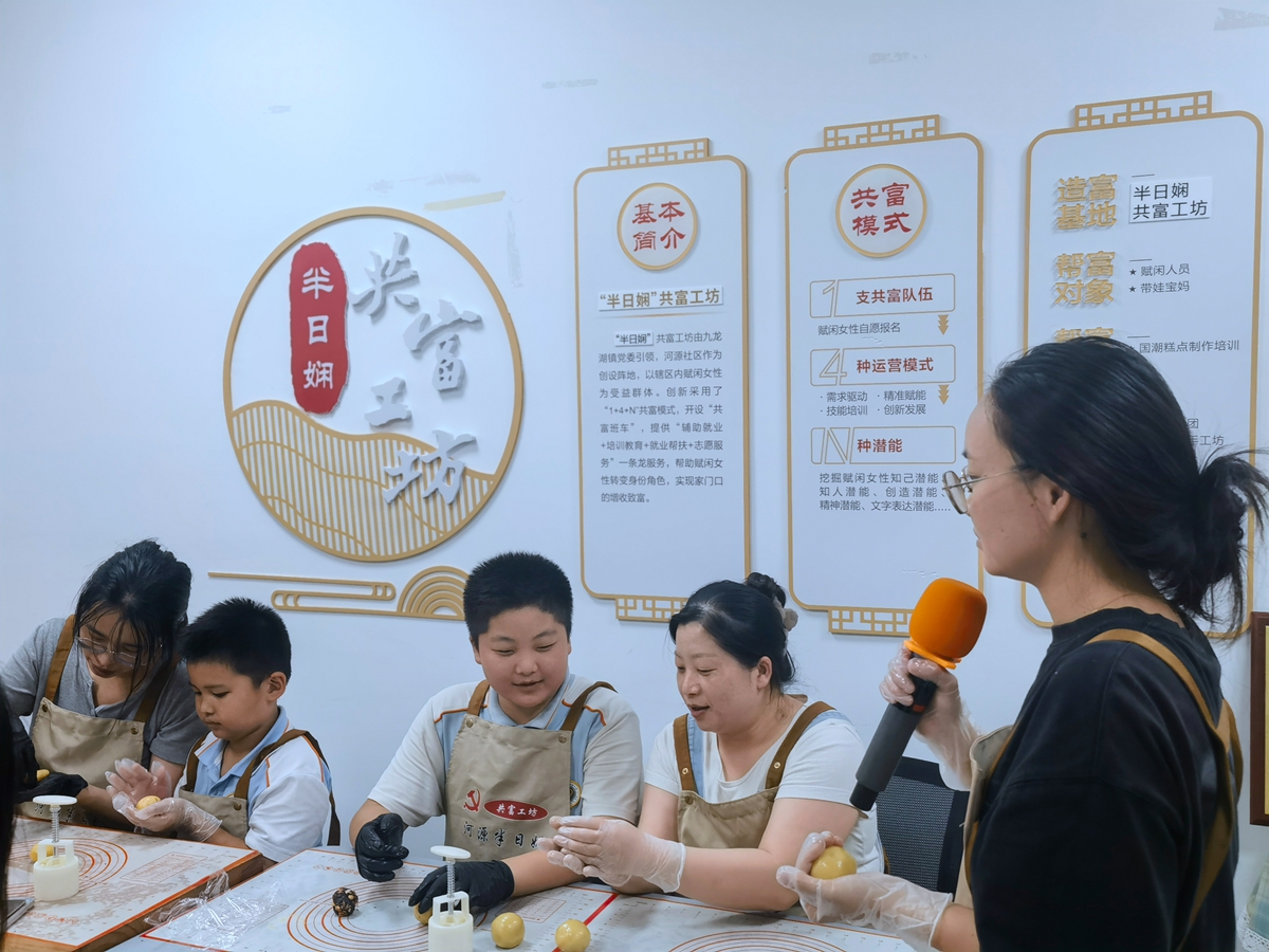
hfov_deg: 52.6
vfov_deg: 40.7
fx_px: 1283
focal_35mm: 35
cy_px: 476
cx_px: 634
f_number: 1.9
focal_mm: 6.67
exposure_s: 1/99.2
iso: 125
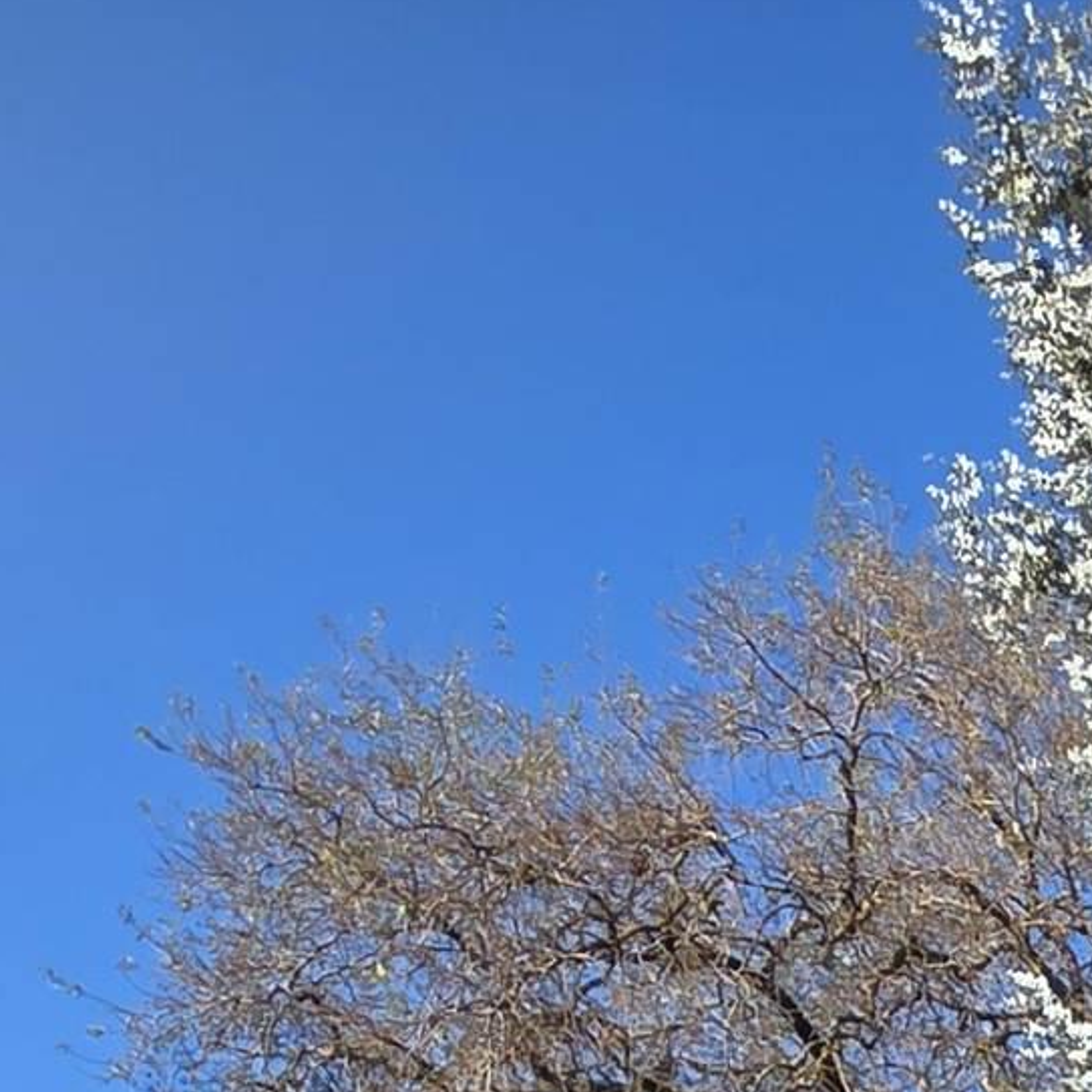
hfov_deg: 20.2
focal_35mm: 65
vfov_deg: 17.5
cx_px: 1888
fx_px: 2320
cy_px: 2270
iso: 40
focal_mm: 2.2
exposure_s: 1/1053
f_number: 1.9
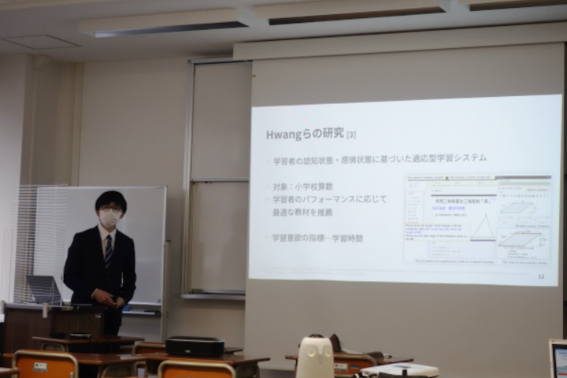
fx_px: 1039
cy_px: 189
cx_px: 284
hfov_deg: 30.5
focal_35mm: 66
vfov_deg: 20.6
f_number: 4
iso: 800
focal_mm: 24.7
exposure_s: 1/125
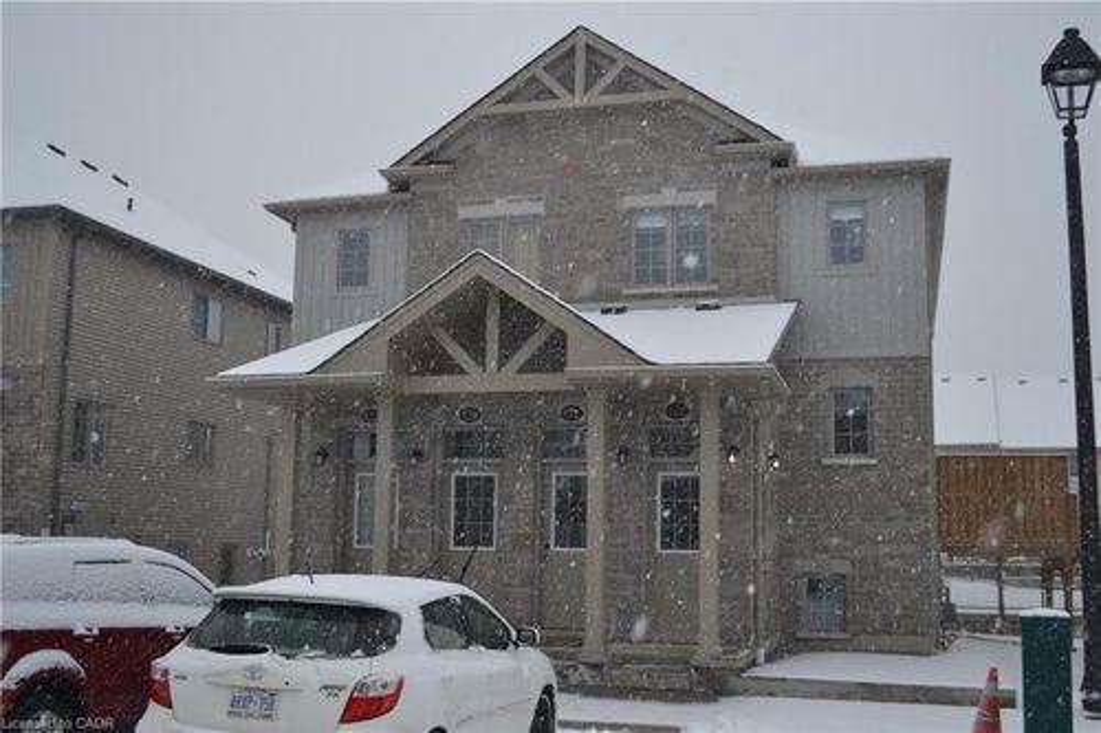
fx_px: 1192
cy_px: 366
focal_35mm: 39
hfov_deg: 49.6
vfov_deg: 34.2
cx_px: 550
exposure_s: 1/200
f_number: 4.5
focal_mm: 26
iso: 100
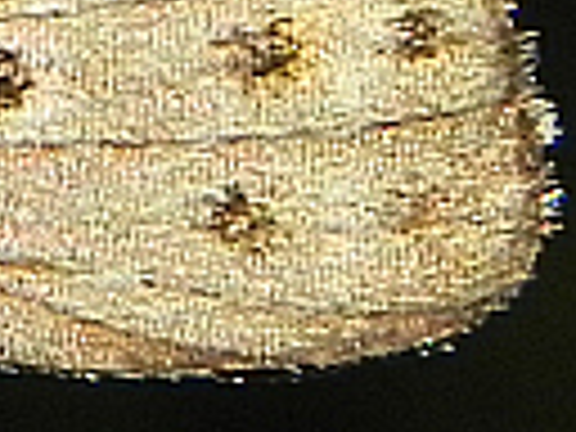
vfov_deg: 1.8
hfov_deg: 2.3
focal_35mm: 839
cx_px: -873
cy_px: -180
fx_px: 13961
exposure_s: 1/283
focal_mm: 18.8
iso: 160
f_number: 7.1
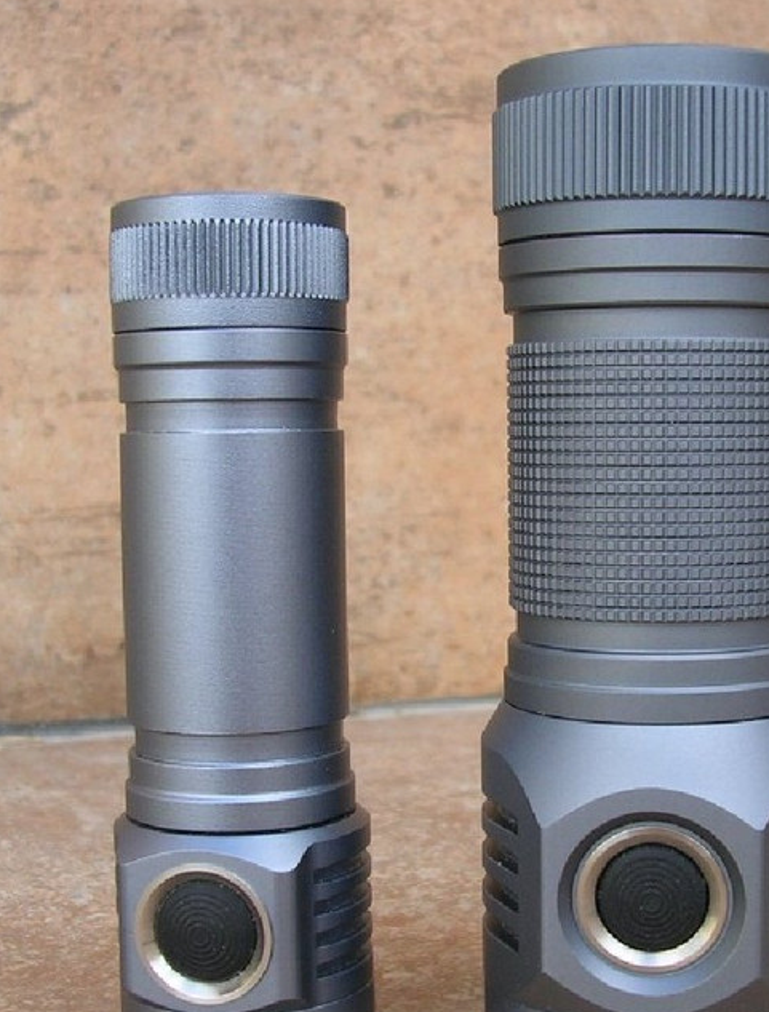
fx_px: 1410
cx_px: 481
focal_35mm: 48
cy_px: 572
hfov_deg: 30.4
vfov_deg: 39.4
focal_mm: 5.8
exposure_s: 1/103
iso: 50
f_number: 2.8
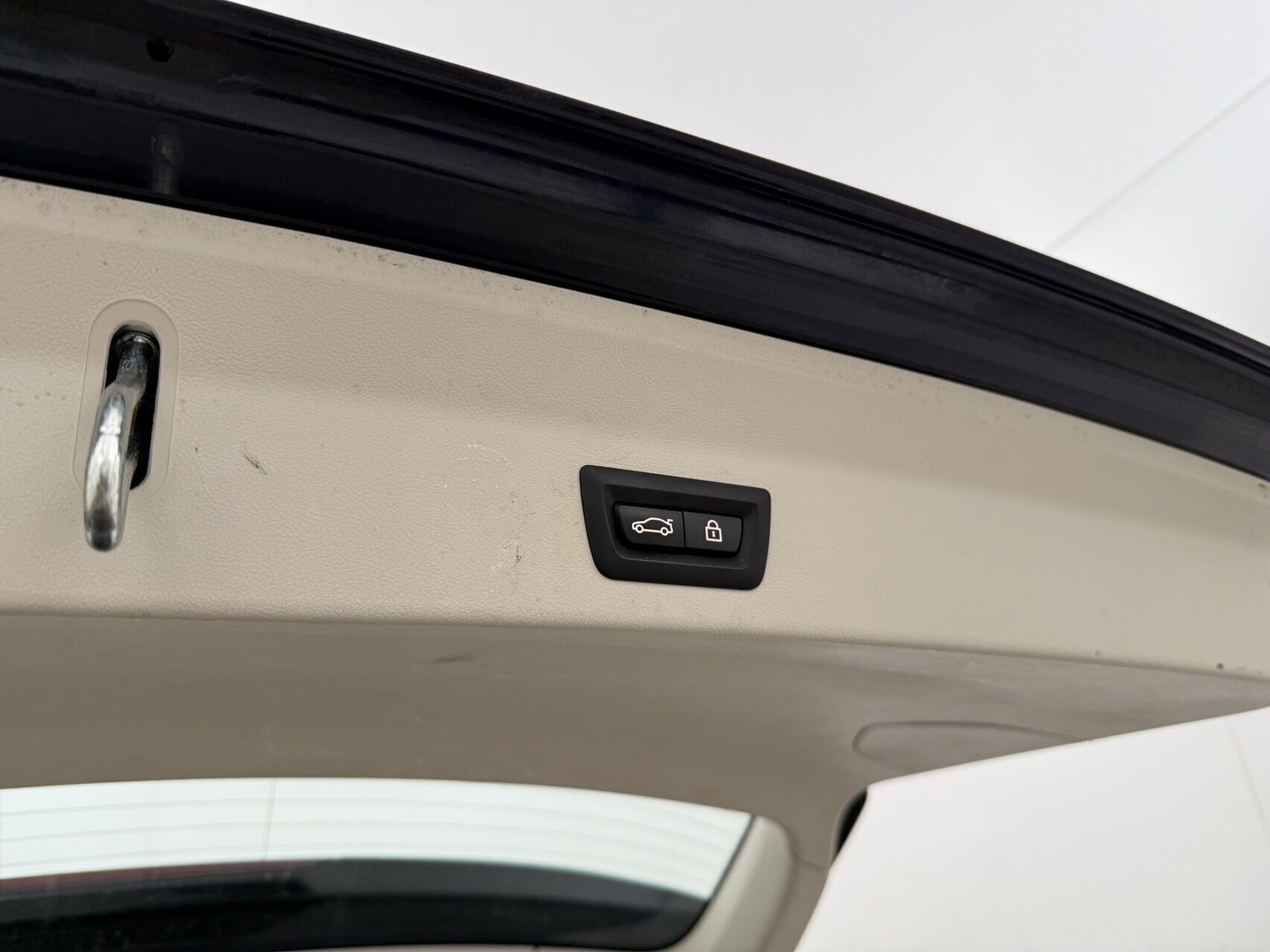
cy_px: 476
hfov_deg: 71.6
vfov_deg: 56.8
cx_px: 635
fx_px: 880
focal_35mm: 24
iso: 125
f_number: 1.78
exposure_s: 1/100
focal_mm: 6.76
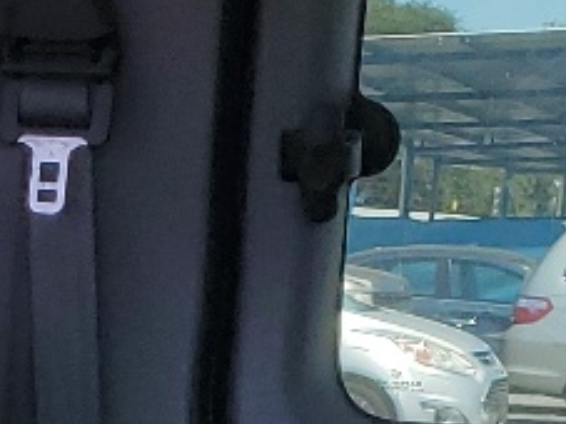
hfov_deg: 10.6
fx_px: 2991
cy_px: 1225
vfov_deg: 7.3
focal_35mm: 183
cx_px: -120
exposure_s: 1/769
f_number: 1.5
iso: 50
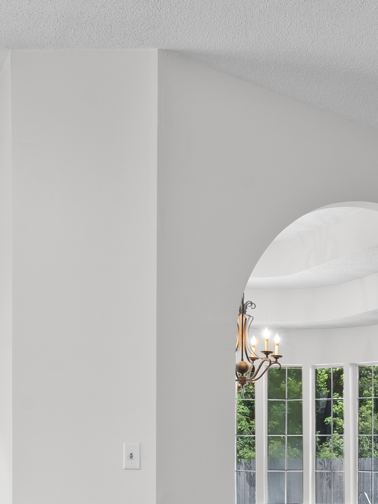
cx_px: 516
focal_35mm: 47
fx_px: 684
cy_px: 458
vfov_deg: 37.7
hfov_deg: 25.6
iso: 200
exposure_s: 2
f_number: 9
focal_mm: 16
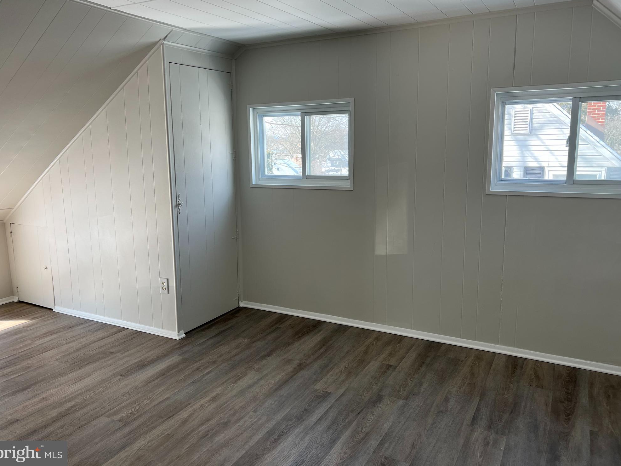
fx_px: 484
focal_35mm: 27
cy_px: 225
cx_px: 311
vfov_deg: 51.3
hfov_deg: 65.3
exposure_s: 1/233
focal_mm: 5.7
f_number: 1.5
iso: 40
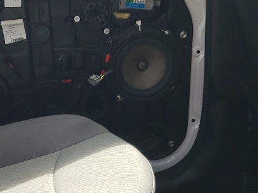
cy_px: 266
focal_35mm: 103
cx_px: 50
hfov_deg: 18.9
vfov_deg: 13.7
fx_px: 768
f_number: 1.5
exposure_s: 1/417
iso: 50
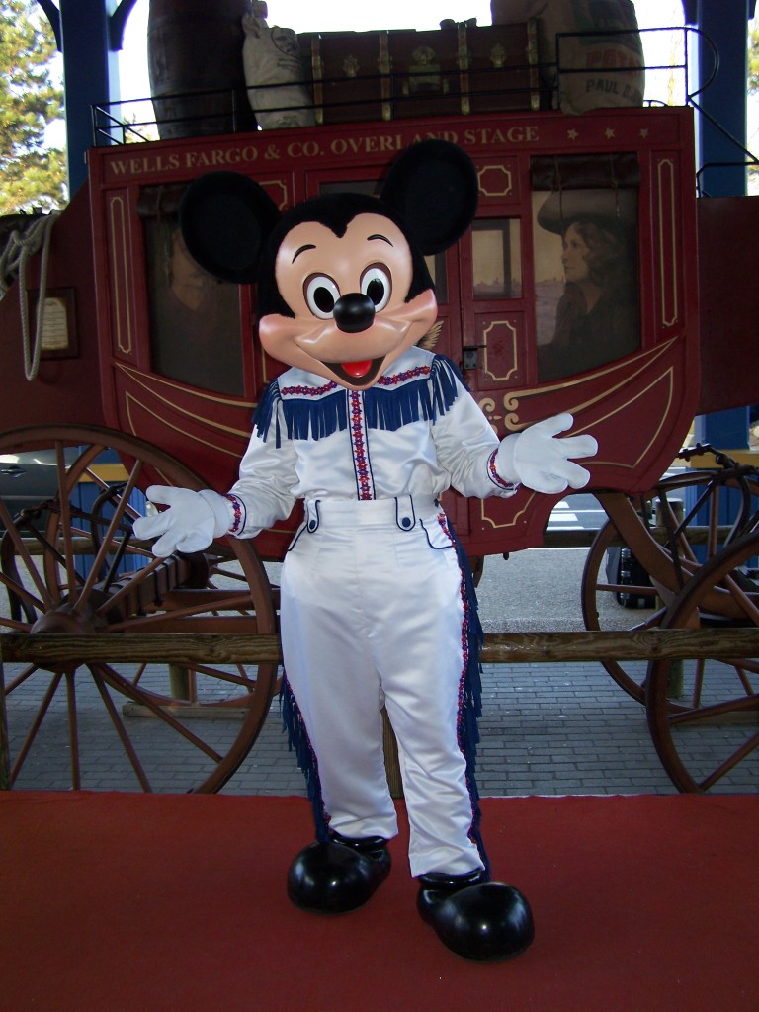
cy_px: 506
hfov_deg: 37.7
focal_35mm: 38
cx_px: 380
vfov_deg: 49.0
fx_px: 1111
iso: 80
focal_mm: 6.3
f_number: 2.8
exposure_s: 1/60
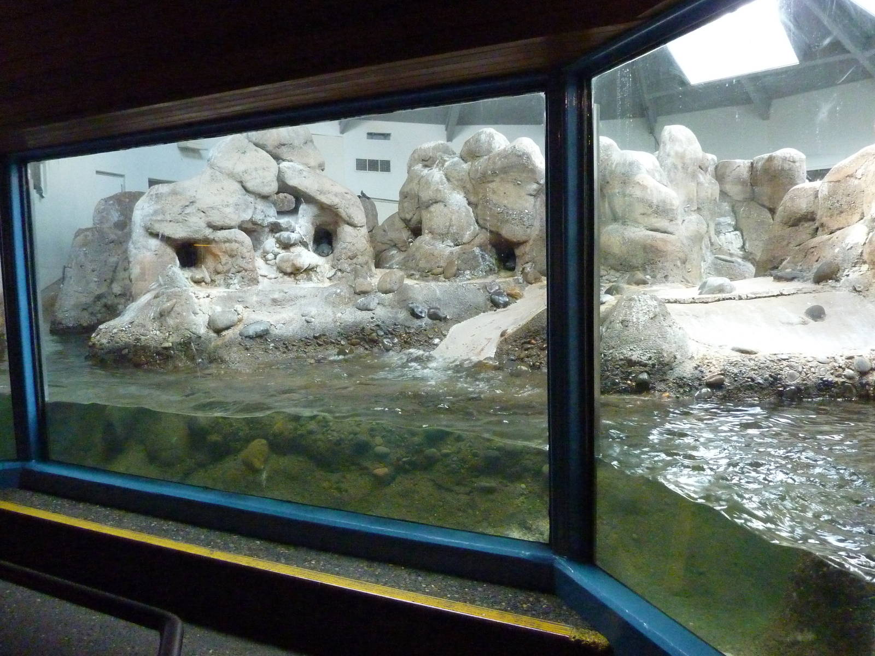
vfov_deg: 54.9
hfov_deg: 69.4
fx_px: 632
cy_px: 328
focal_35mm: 25
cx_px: 438
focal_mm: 4.1
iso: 800
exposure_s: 1/40
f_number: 3.3
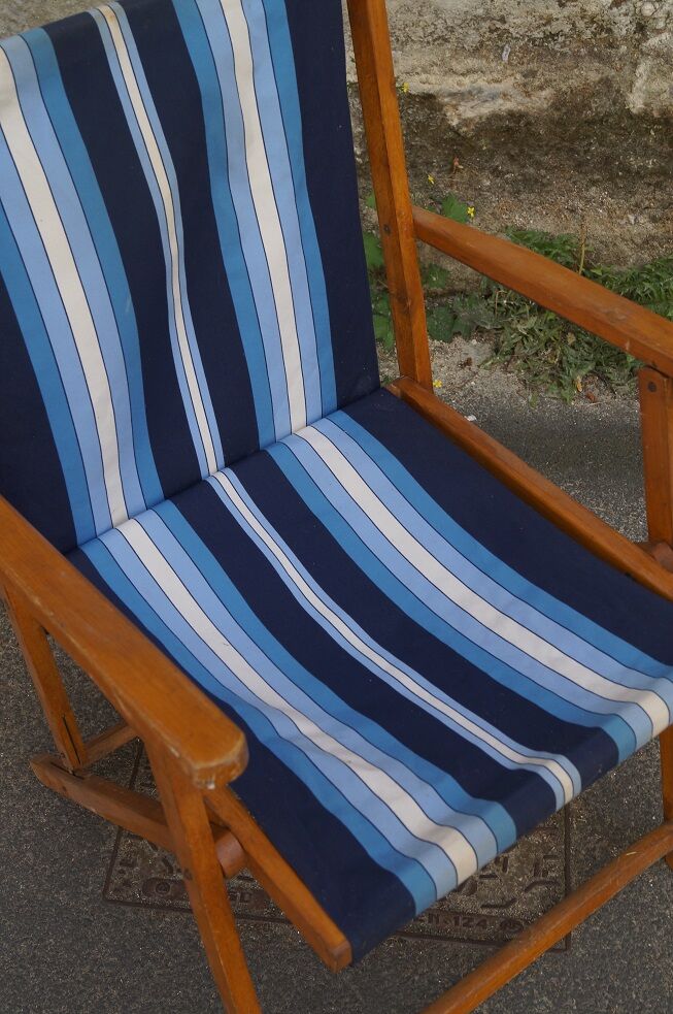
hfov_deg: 29.8
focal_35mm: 45
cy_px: 507
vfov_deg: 43.6
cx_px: 336
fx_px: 1265
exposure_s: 1/200
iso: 100
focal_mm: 30
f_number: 6.3
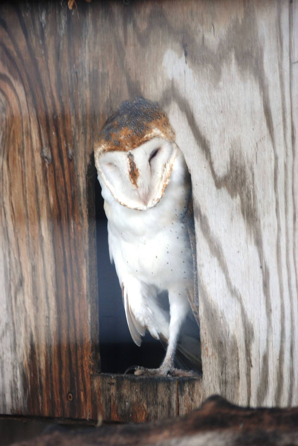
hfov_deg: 6.8
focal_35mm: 202
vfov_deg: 10.1
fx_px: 2507
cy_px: 223
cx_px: 149
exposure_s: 1/60
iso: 400
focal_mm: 135
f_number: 4.5
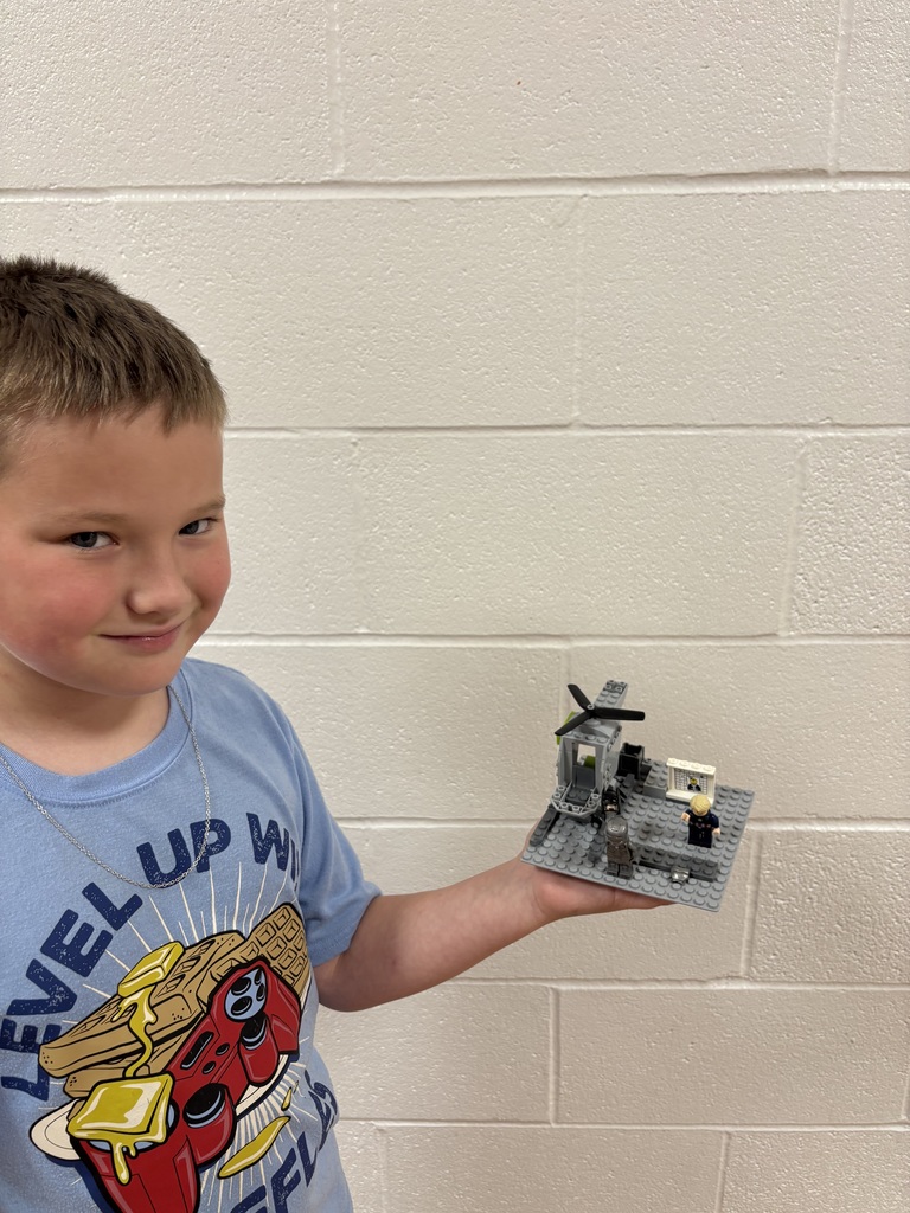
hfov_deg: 53.1
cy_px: 606
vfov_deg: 67.3
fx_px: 911
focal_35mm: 26
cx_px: 455
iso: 80
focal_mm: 5.96
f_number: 1.6
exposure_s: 1/60
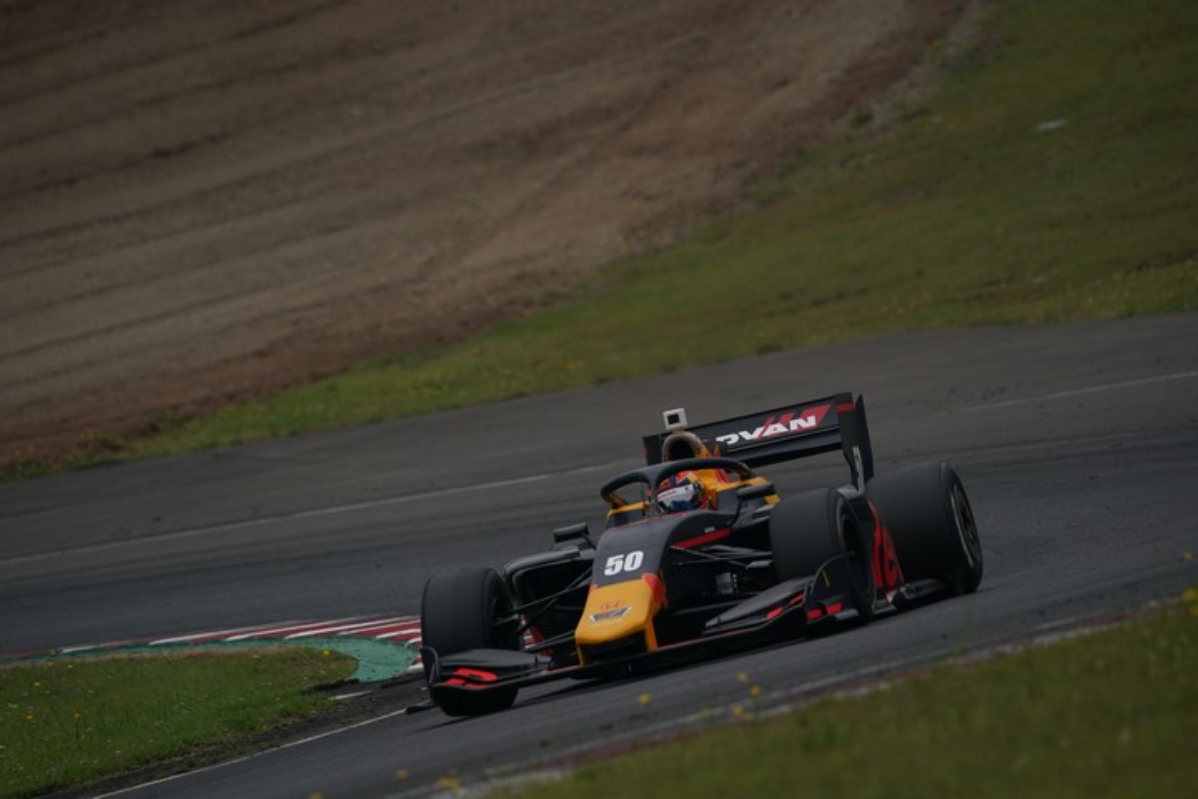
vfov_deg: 2.3
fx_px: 19965
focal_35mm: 600
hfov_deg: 3.4
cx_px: 599
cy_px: 400
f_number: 7.1
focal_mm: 600
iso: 320
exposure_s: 1/640
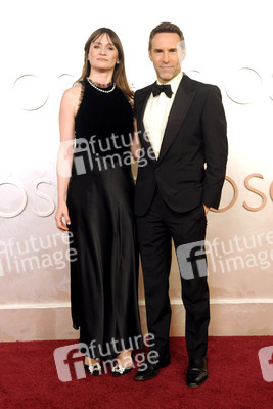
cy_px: 204
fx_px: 591
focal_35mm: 52
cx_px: 136
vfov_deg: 38.2
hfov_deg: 26.0
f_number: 7.1
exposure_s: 1/160
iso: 2500
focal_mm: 52
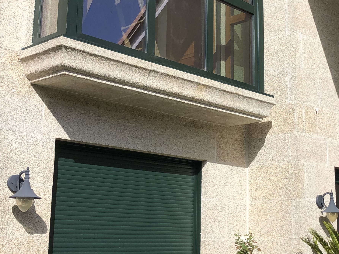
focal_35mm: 63
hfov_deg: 30.3
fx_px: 617
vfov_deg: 23.2
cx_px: 243
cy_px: 97
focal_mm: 3.99
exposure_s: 1/2315
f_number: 1.8
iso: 20
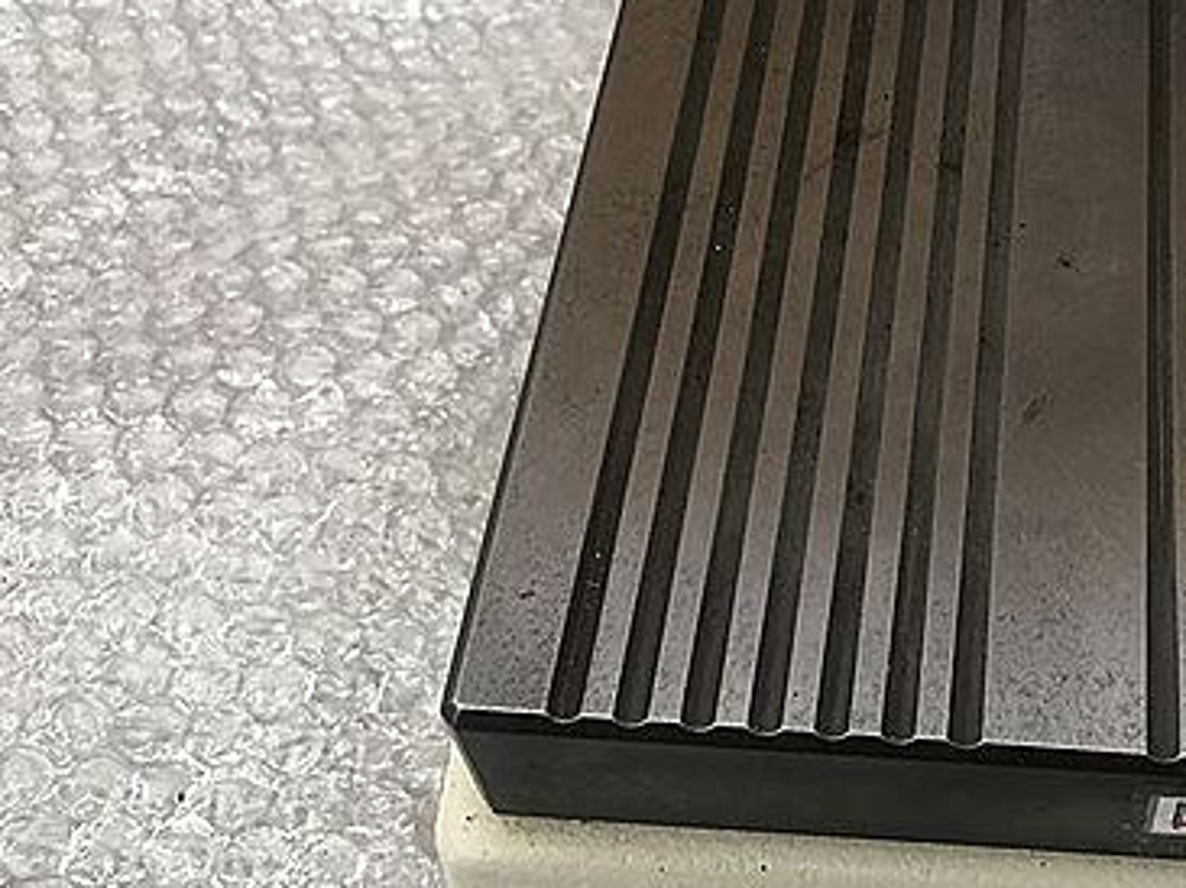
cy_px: 350
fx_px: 1678
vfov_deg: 29.6
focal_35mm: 49
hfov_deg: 36.9
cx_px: 1027
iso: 40
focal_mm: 3.99
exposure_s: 1/24
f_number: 1.8
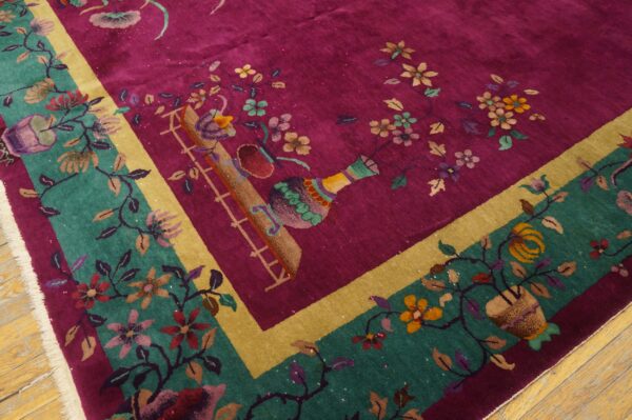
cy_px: 210
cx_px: 316
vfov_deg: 43.5
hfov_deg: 62.0
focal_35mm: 30
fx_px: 526
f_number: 4
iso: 1600
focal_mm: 20
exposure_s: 1/60
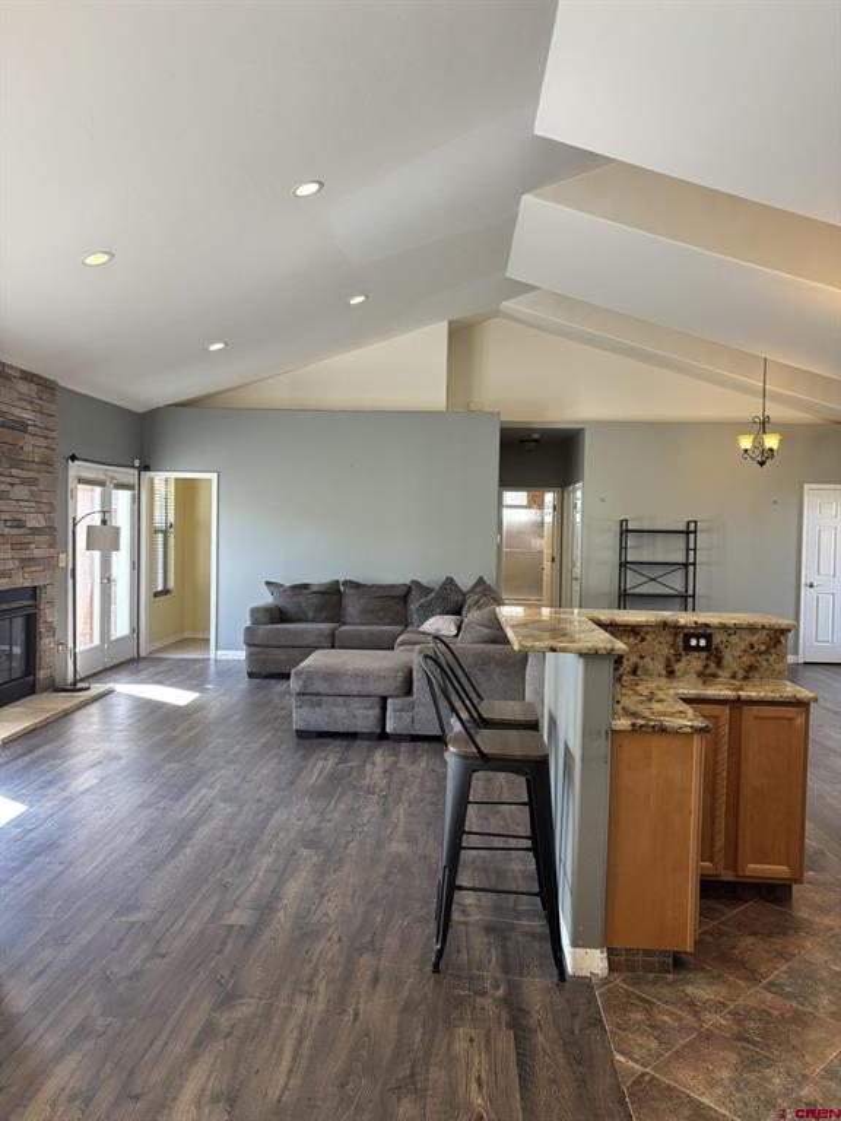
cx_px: 420
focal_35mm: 26
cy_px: 560
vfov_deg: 67.3
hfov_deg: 53.1
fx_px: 842
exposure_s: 1/120
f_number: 1.6
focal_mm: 5.96
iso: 100
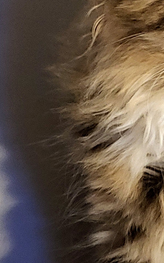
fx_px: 1058
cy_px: 183
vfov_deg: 14.1
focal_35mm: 148
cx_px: 337
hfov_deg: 8.4
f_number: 1.8
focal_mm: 4.36
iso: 350
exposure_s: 1/17
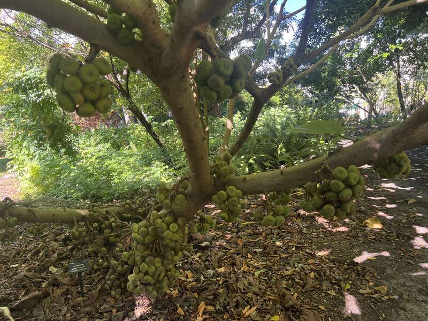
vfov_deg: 53.1
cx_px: 214
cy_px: 160
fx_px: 321
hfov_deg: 67.3
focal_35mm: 26
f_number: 1.5
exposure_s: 1/220
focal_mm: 5.7
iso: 40
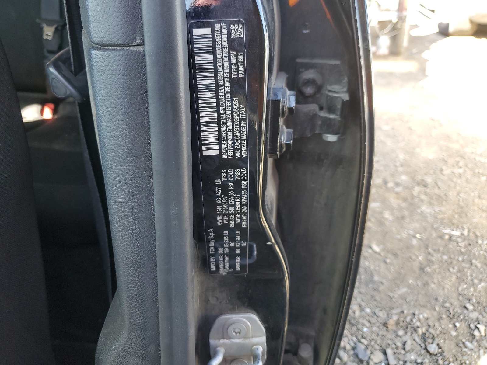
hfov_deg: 67.3
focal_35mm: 26
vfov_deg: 53.1
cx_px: 244
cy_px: 182
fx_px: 366
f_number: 1.5
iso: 67
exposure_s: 1/120
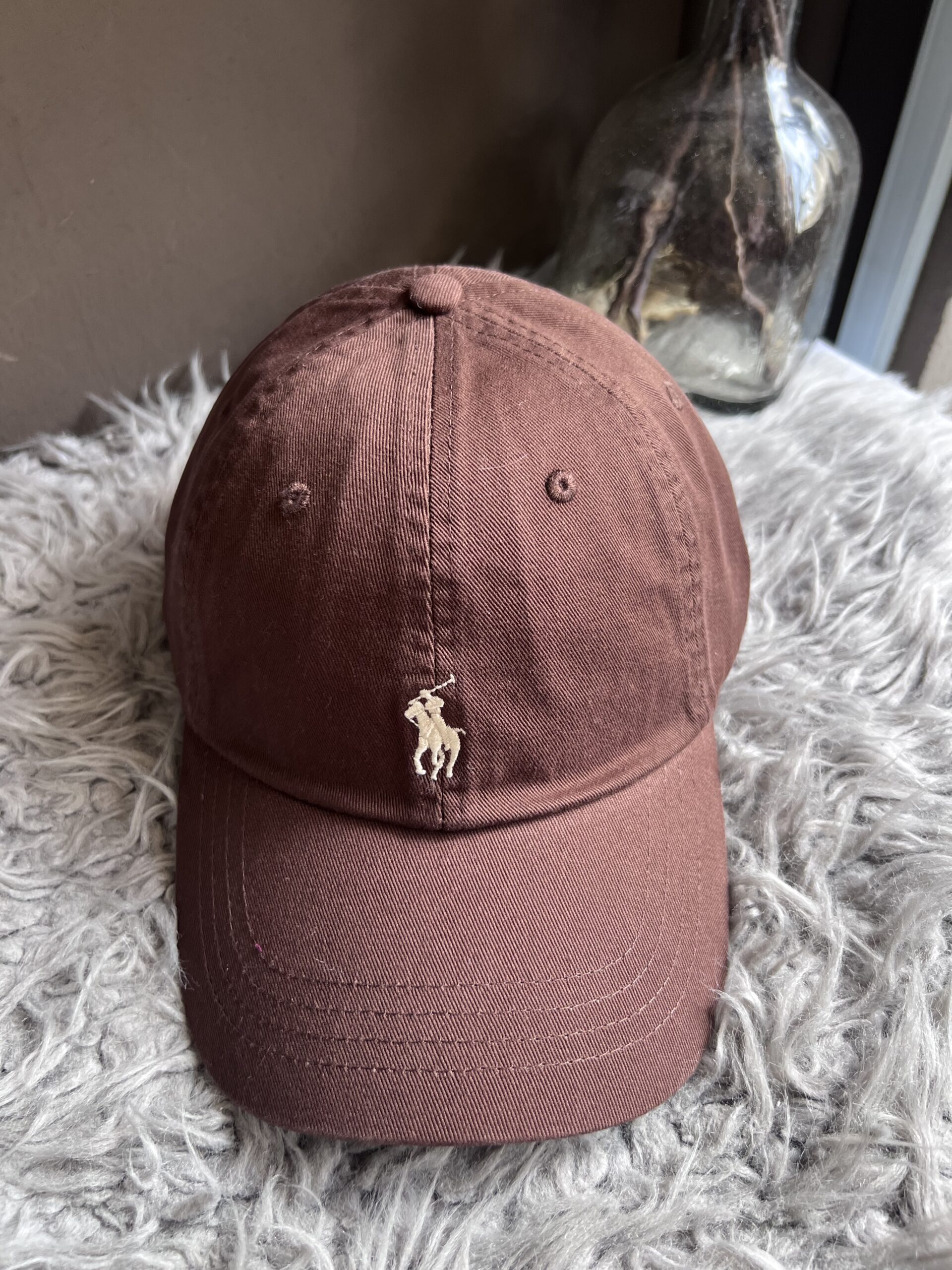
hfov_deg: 53.1
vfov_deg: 67.3
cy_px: 635
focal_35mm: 26
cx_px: 476
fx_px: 953
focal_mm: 5.7
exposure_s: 1/117
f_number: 1.5
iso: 125
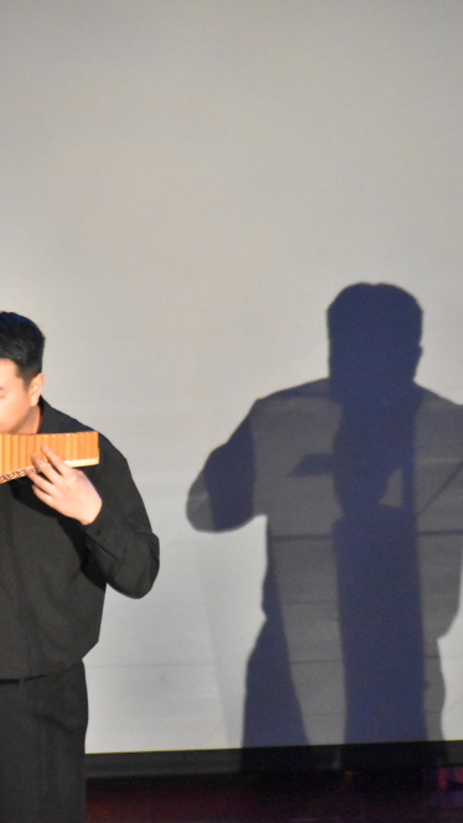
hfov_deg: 2.9
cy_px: 411
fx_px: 9032
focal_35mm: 414
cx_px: 114
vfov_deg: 5.2
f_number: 5
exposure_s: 1/125
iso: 10000
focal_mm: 175
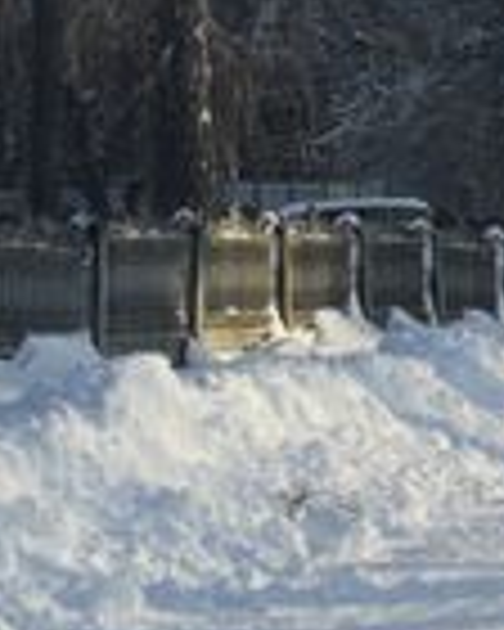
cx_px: 1539
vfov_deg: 4.7
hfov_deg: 3.6
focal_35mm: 415
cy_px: 353
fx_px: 7729
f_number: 8
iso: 220
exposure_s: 1/250
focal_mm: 55
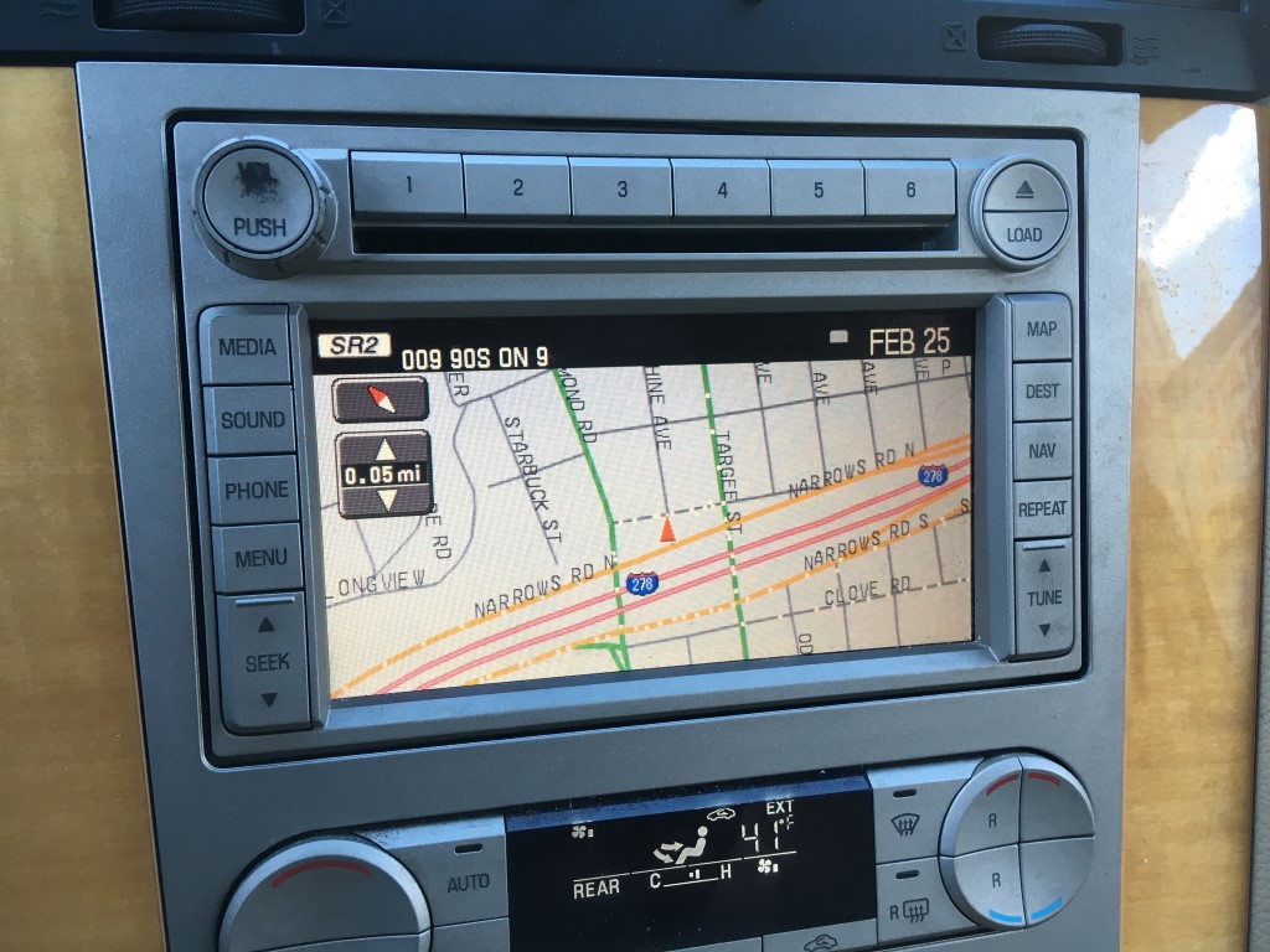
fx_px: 1064
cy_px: 476
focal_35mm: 29
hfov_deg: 61.7
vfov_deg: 48.2
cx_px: 635
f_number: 2.2
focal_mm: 4.15
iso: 25
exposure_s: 1/40
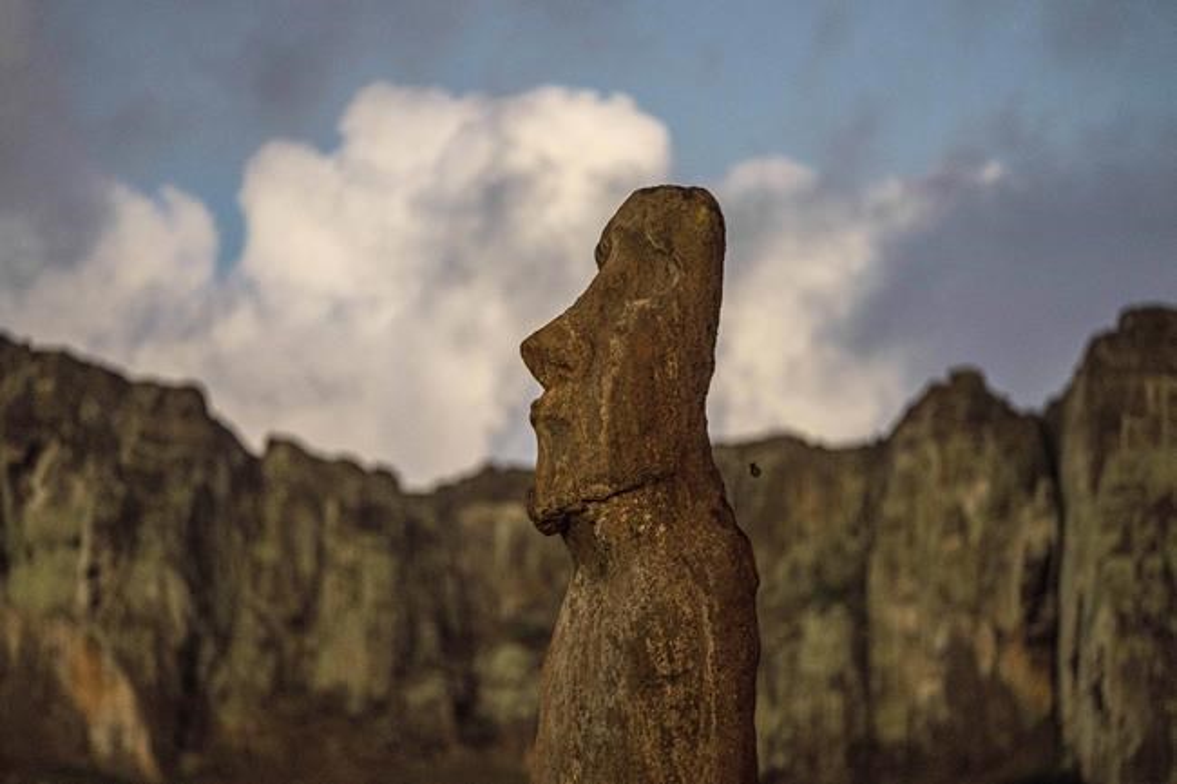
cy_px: 392
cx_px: 588
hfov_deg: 10.3
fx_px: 6537
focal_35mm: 200
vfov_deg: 6.9
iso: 2000
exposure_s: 1/320
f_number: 2.8
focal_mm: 200
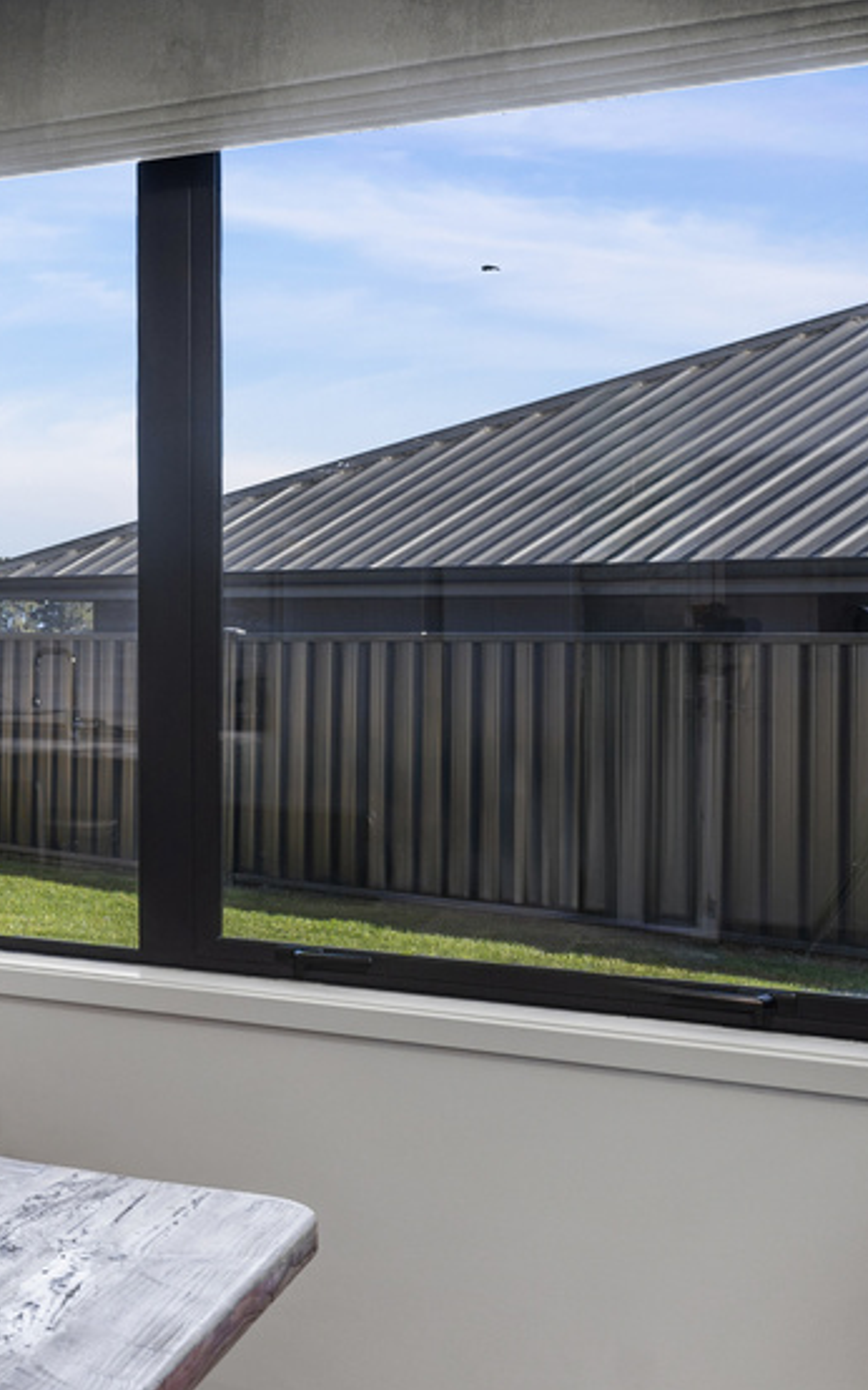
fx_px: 1949
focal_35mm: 51
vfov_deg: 39.2
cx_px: -1121
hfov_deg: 15.7
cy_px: 749
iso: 100
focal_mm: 17.5
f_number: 7.1
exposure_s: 1/20
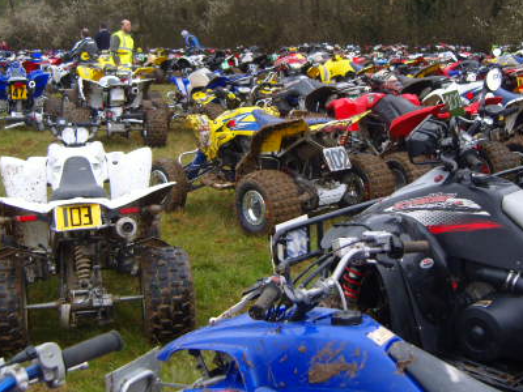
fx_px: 846
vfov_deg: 26.0
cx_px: 298
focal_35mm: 56
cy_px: 152
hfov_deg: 34.3
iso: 80
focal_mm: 7.4
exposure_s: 1/90
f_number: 2.8
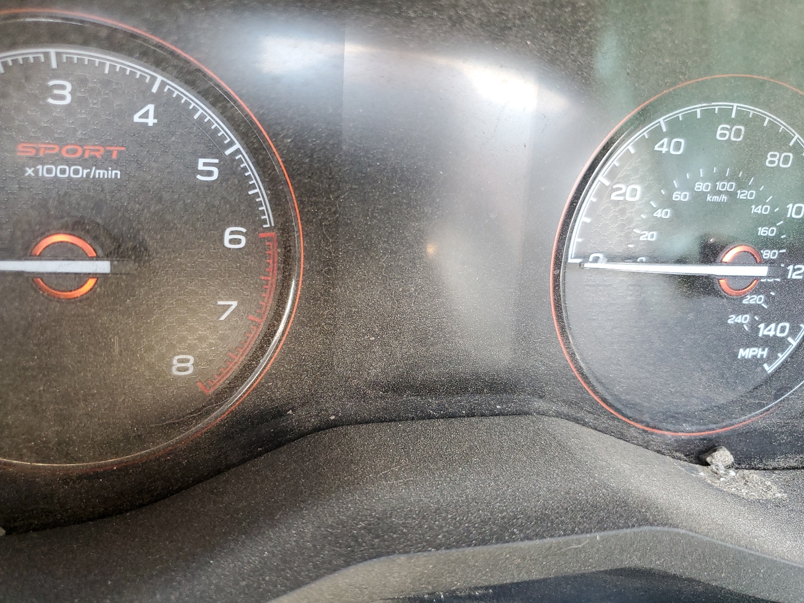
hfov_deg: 67.3
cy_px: 302
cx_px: 402
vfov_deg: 53.1
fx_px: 604
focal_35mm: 26
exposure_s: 1/60.2
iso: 161
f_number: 1.5
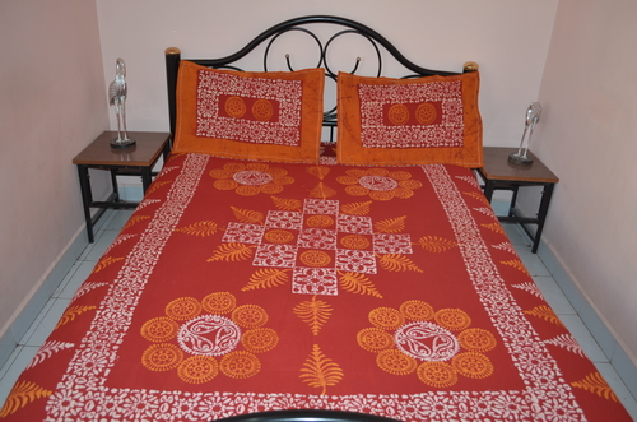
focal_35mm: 30
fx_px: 530
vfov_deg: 43.4
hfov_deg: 62.0
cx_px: 318
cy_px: 211
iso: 200
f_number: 3.8
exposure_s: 1/60
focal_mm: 20
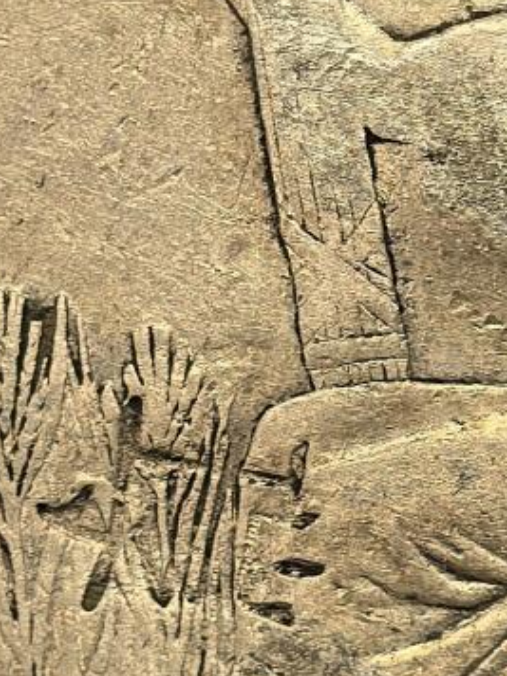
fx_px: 5331
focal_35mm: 273
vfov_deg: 7.2
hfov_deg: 5.4
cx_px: 619
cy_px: 549
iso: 250
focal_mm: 6.98
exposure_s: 1/100
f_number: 2
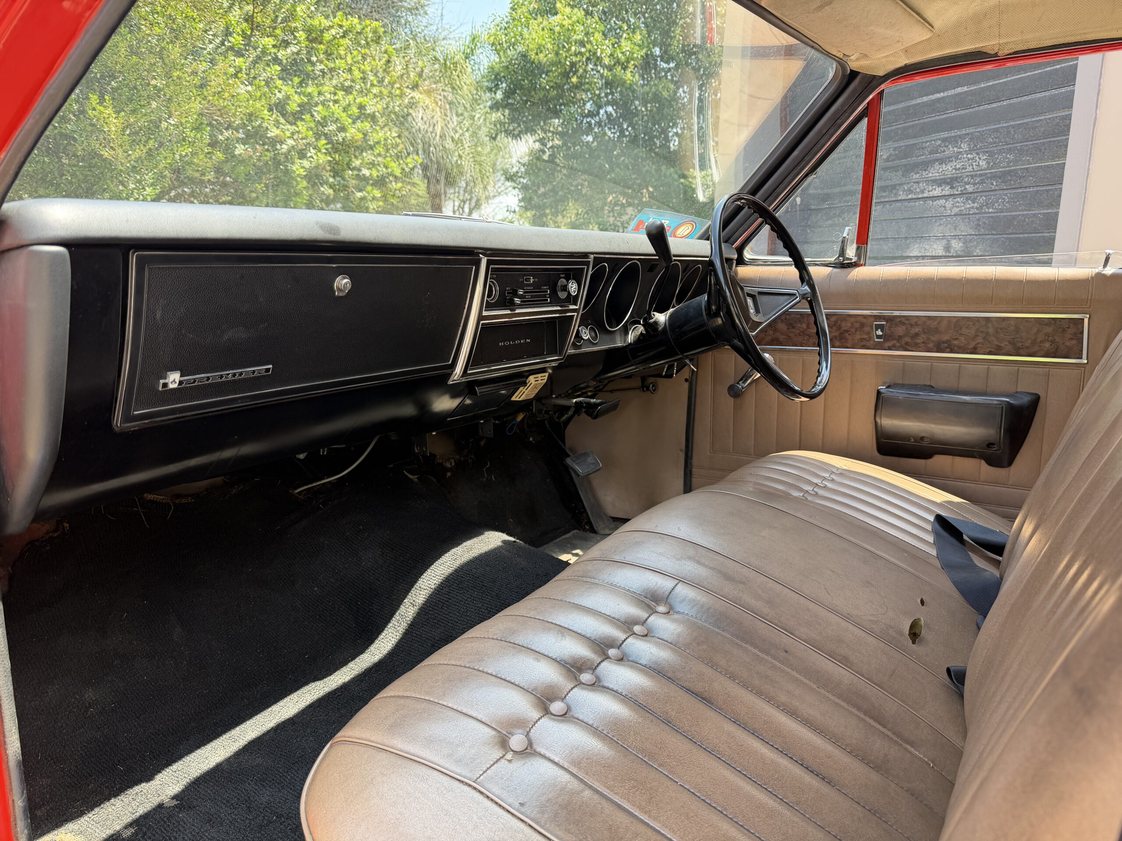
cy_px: 420
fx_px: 778
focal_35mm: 24
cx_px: 561
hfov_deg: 71.6
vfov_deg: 56.8
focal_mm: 6.76
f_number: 1.78
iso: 80
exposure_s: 1/253
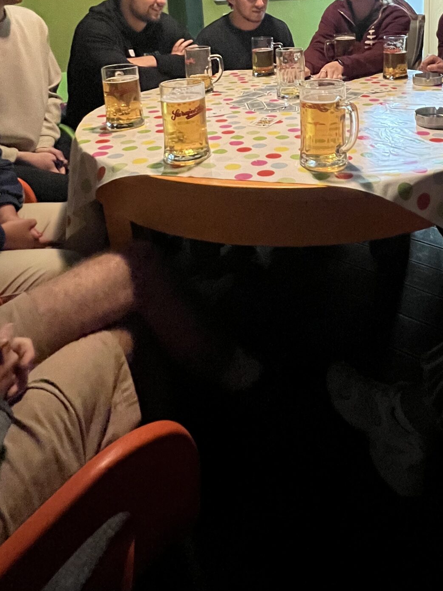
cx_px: 299
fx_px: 410
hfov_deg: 55.5
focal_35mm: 24
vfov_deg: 62.1
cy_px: 77
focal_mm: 1.57
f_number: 1.8
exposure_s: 1/25
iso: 1000
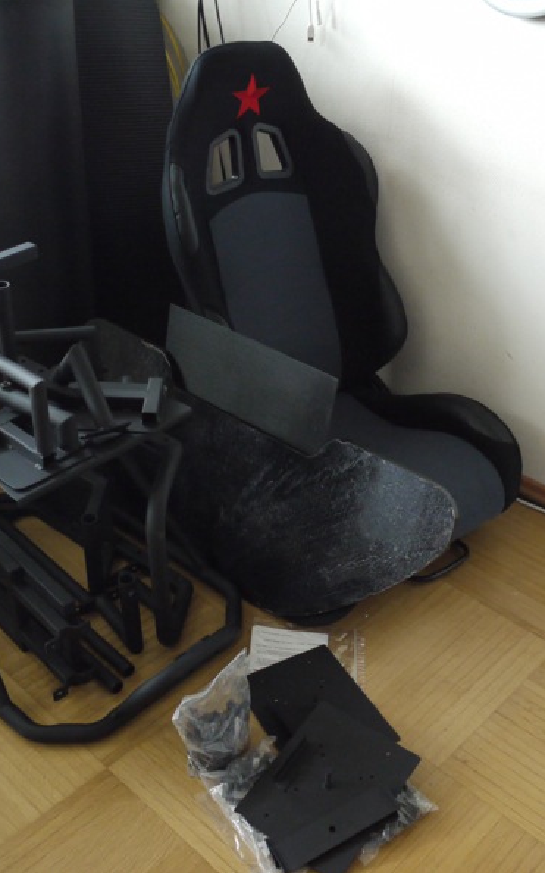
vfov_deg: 49.3
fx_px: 951
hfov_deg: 32.0
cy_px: 438
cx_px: 278
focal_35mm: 40
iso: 800
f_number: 3.5
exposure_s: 1/60
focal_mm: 14
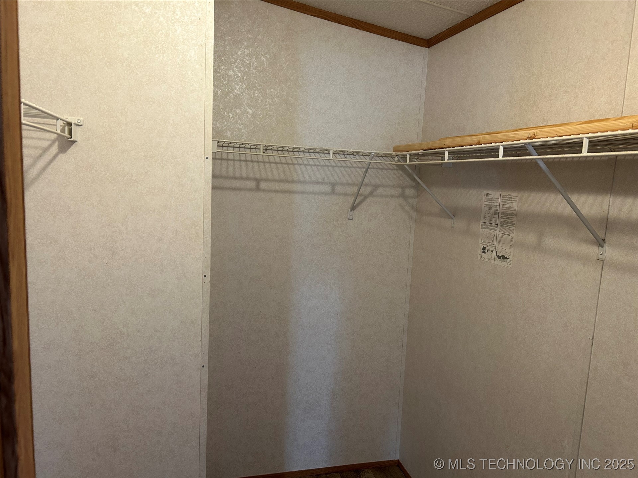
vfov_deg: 53.1
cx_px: 319
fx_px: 479
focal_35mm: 26
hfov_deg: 67.3
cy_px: 239
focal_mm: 5.7
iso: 100
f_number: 1.5
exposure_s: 1/60
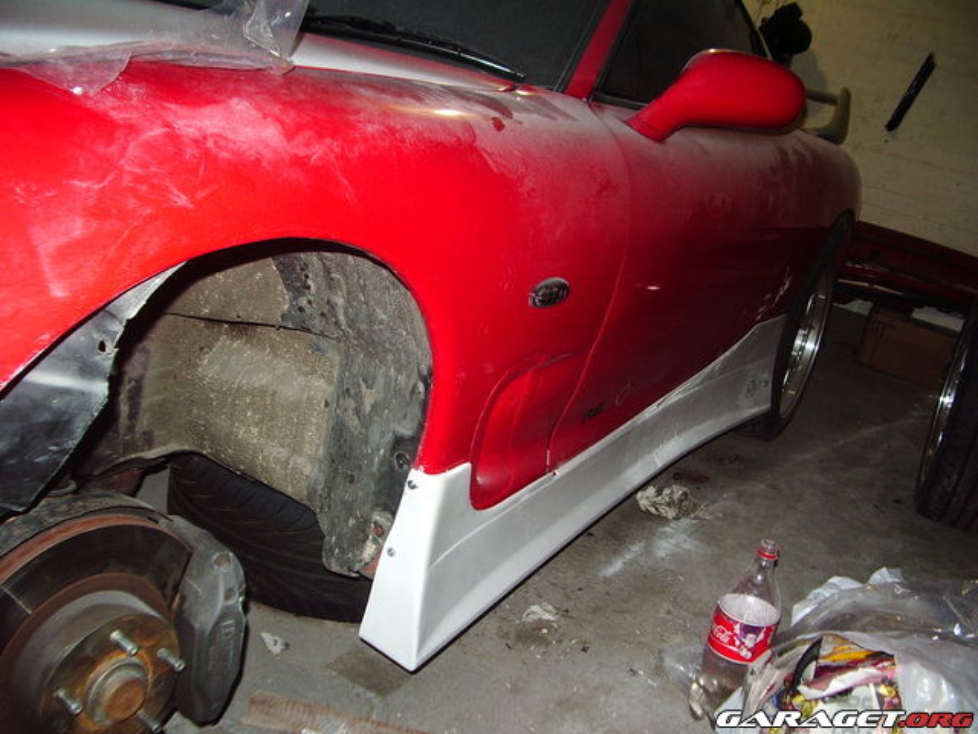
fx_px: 989
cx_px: 489
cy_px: 367
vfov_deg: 40.7
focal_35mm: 35
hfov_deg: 52.6
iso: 100
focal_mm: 5.8
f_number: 2.6
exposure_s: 1/40
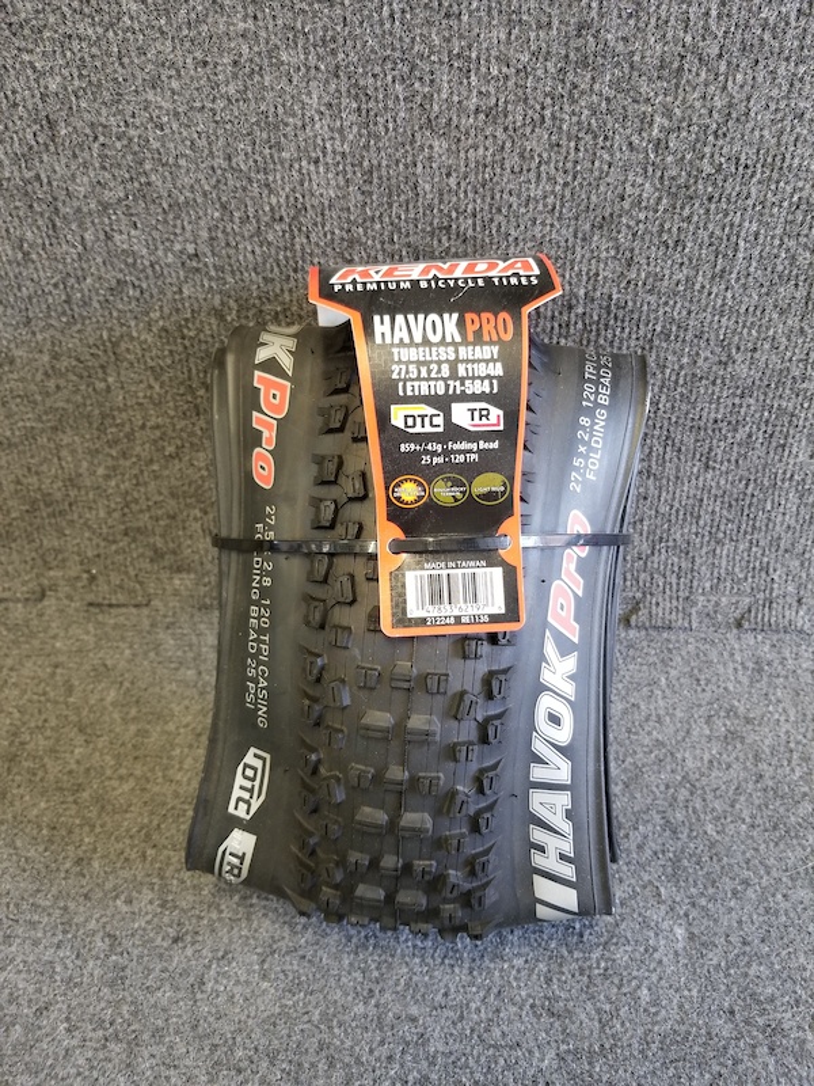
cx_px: 407
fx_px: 815
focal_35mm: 26
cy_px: 543
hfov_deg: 53.1
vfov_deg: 67.3
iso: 250
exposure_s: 1/24
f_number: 1.7
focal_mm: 4.25
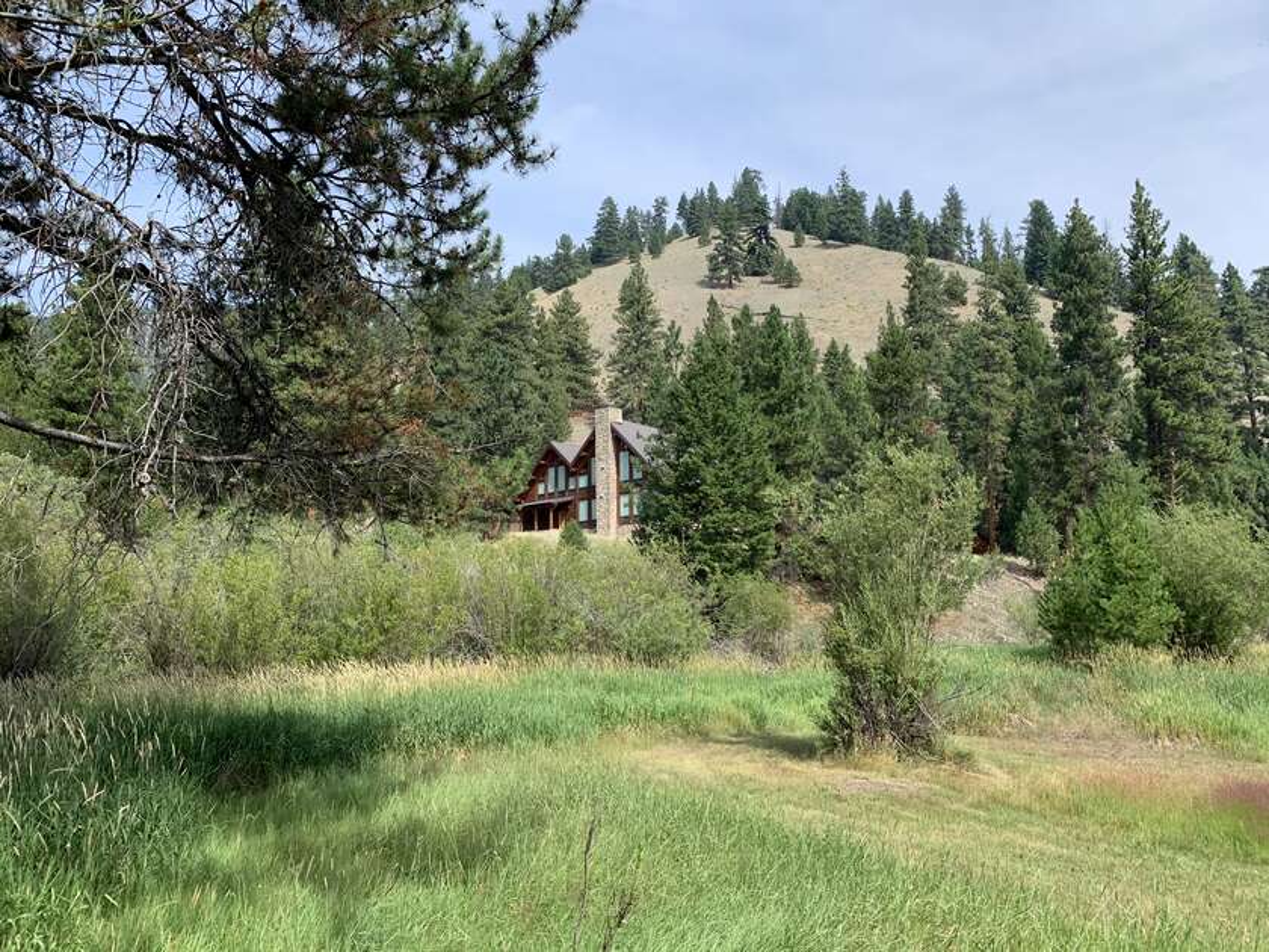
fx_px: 953
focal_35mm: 26
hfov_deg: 67.3
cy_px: 476
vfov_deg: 53.1
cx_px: 634
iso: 25
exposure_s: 1/1076
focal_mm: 4.25
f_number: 1.8
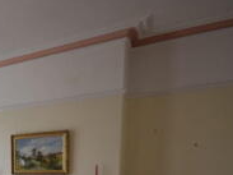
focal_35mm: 41
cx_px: -41
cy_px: 199
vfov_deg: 30.7
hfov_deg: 36.3
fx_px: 277
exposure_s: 1/160
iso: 400
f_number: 6.3
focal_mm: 11
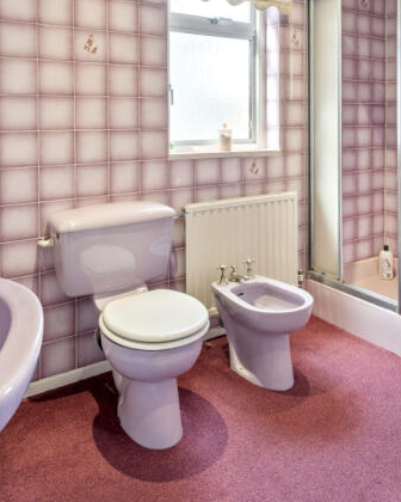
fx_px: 475
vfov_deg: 52.8
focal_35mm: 32
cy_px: 115
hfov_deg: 45.5
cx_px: 247
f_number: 16
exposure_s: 1.3
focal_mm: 14
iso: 200
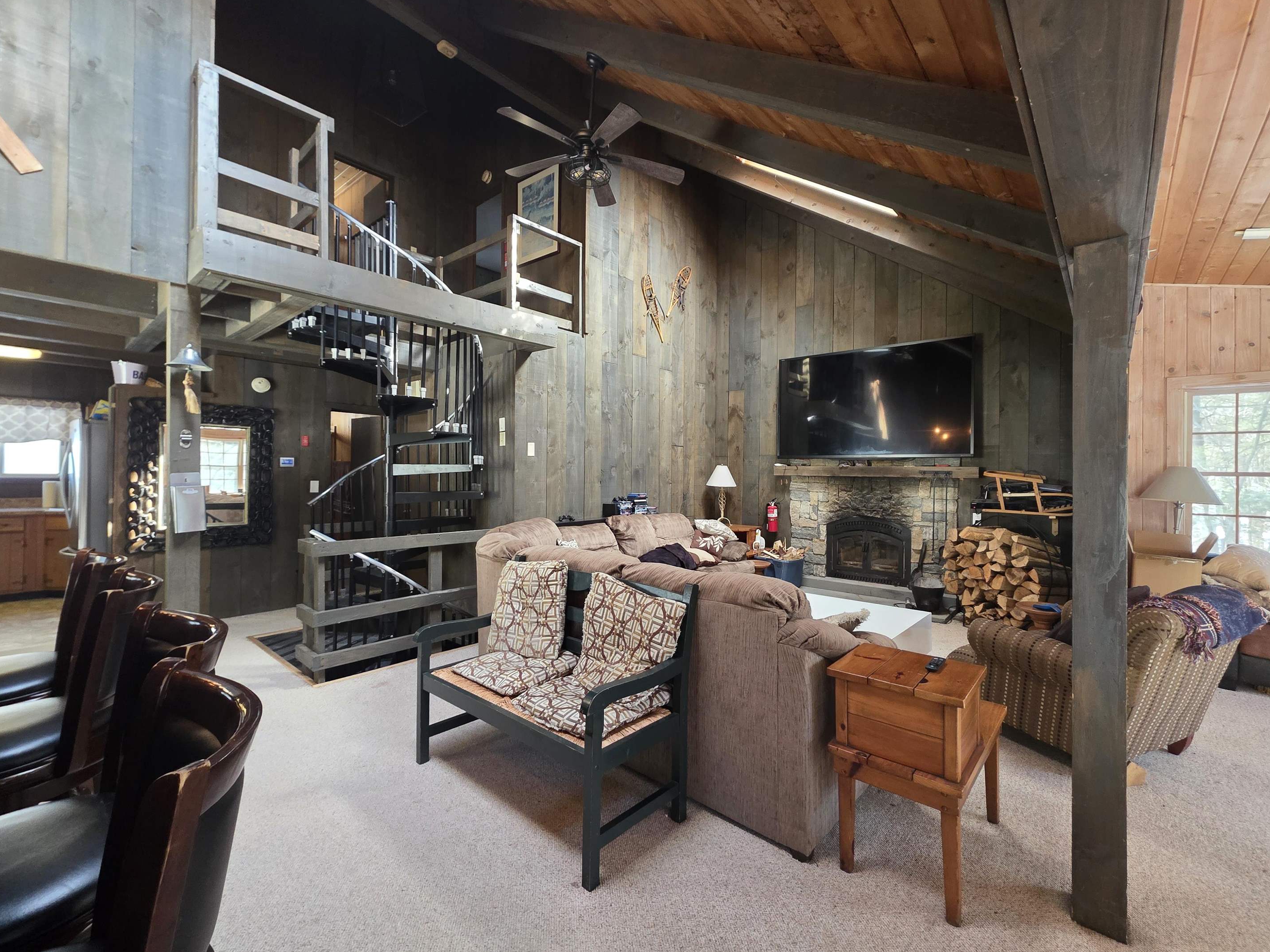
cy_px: 466
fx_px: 514
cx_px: 661
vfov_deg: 85.7
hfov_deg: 102.0
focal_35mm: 14
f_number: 1.9
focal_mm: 2.2
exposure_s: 1/60
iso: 400
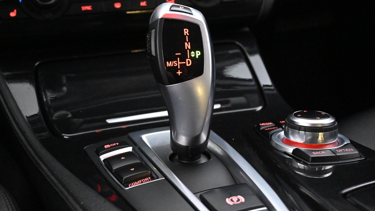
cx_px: 185
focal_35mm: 49
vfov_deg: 24.5
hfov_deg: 42.3
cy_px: 88
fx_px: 485
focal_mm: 30.5
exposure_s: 1/50
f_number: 4.8
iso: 14400
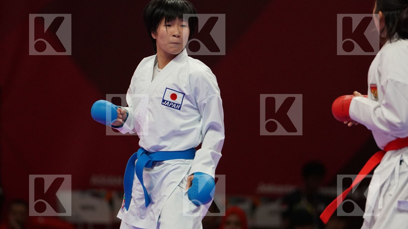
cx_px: 204
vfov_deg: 2.8
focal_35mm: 441
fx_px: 4771
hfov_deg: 4.9
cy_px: 115
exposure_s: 1/1000
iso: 2500
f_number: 4
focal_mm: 280
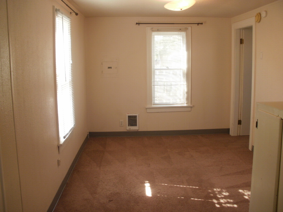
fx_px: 294
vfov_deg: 39.7
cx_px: 142
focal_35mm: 36
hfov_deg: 51.4
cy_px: 106
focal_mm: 6.3
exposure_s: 1/30
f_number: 3.5
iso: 100
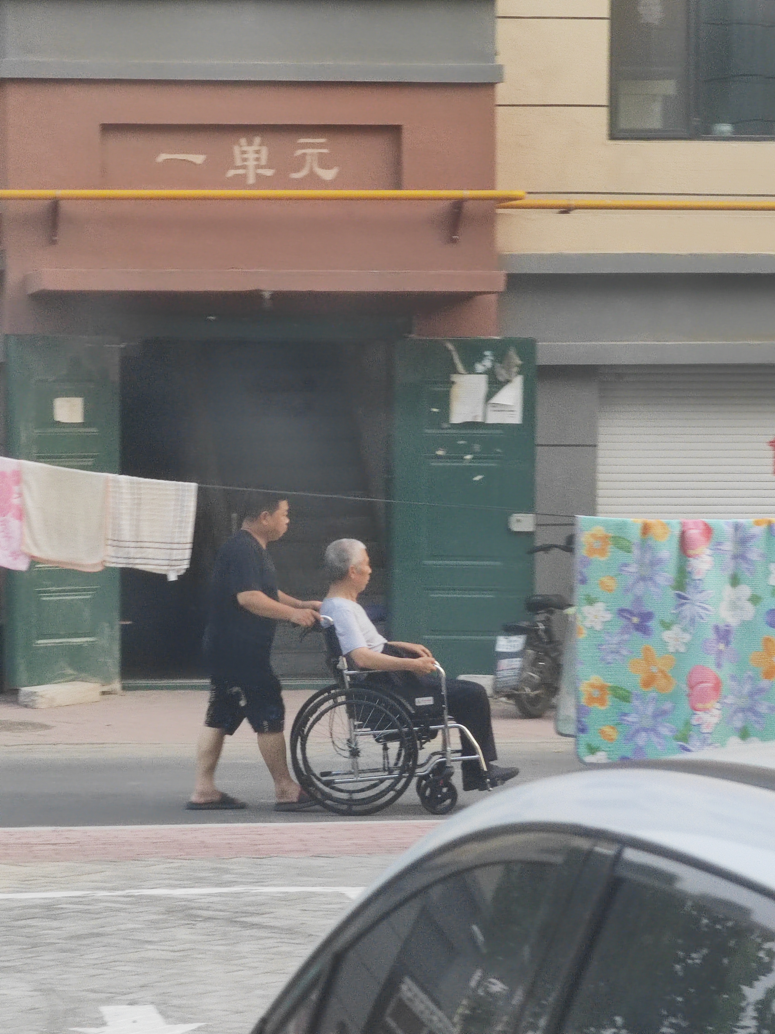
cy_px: 517
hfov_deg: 9.1
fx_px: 4866
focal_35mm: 163
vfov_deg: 12.1
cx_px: 388
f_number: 3.5
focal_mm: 16.85
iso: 701
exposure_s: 1/80.5
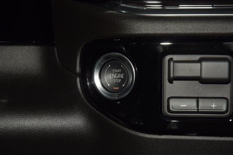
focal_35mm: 105
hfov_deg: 19.5
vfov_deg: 13.0
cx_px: 116
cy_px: 78
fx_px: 680
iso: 100
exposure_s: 1/125
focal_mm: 70
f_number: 8
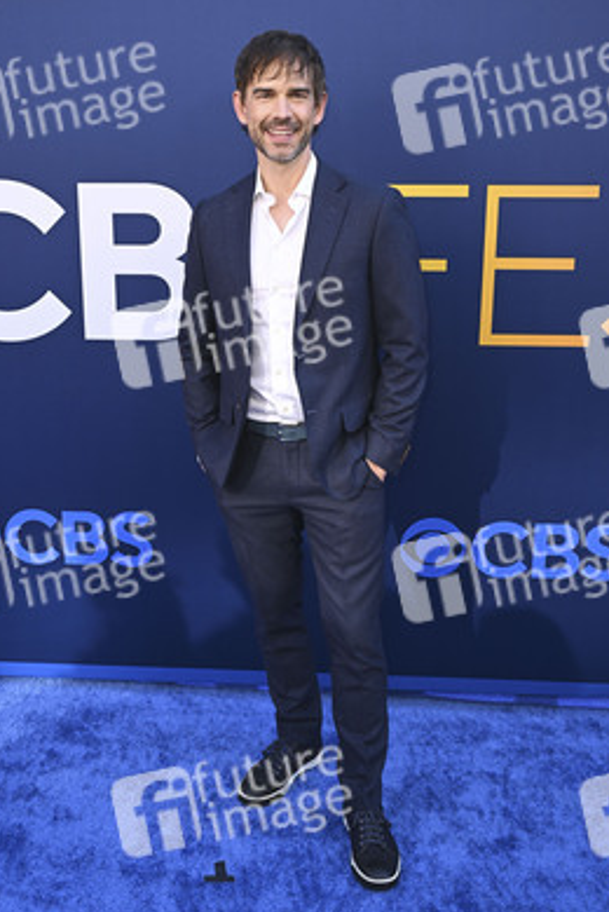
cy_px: 450
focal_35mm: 39
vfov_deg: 49.5
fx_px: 988
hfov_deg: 34.3
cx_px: 300
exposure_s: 1/200
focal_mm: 38
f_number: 5.6
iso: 400
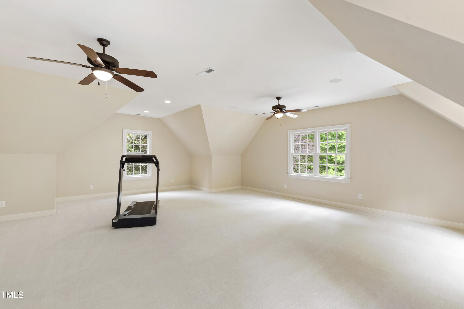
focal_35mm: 15
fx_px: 193
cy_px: 154
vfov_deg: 77.3
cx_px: 232
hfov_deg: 100.4
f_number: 8
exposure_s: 1/3
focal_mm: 10
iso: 100
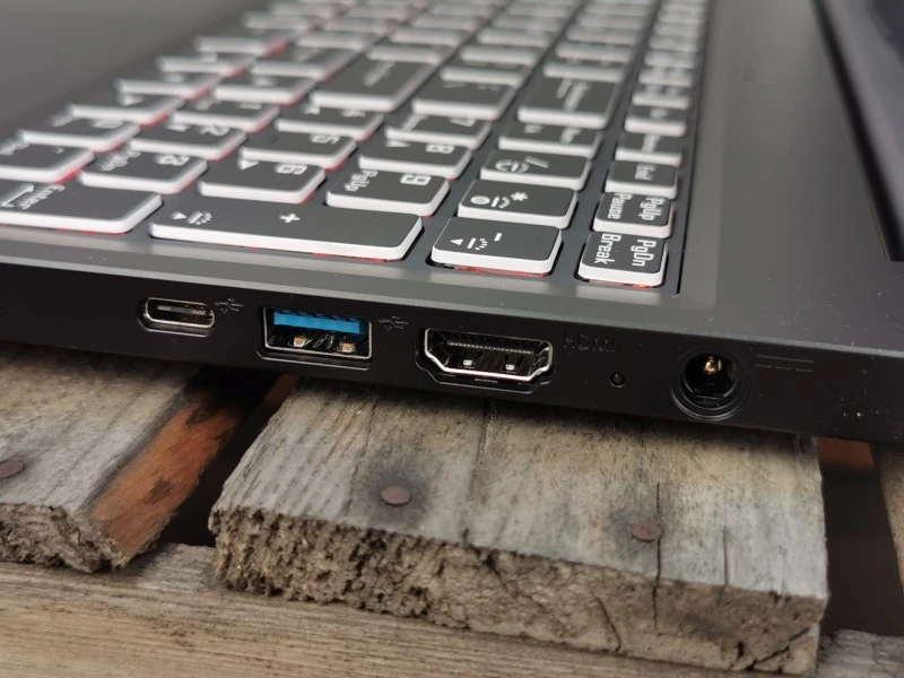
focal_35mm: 44
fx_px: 1149
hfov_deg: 42.9
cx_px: 452
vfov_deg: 32.9
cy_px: 339
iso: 50
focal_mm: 5.56
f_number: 1.6
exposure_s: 1/221
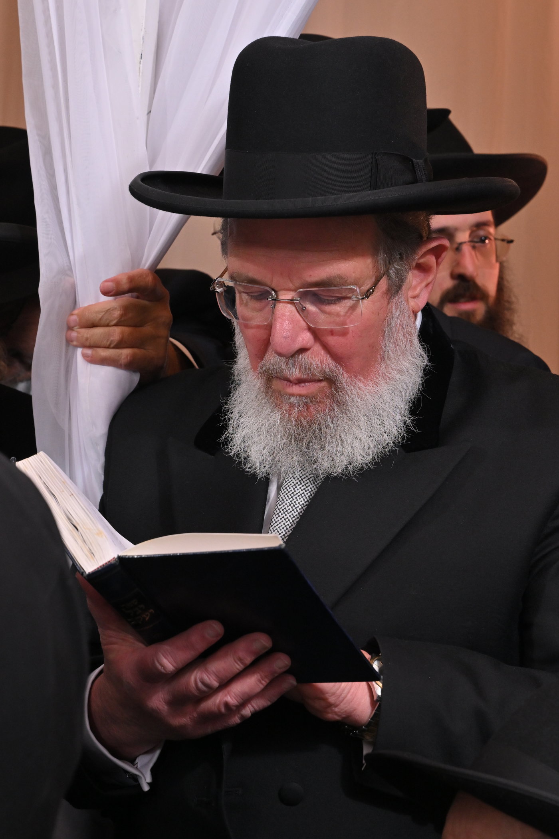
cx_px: 280
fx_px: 2377
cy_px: 420
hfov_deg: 13.4
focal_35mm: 102
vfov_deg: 20.0
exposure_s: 1/200
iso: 1250
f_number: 8
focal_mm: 68
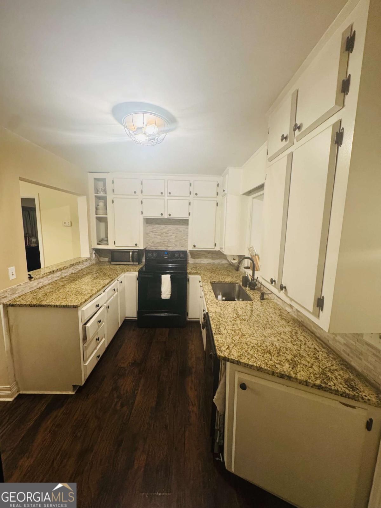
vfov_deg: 102.1
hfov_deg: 85.7
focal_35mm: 14
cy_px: 254
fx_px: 205
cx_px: 190
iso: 320
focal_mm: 2.22
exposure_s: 1/60
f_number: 2.2
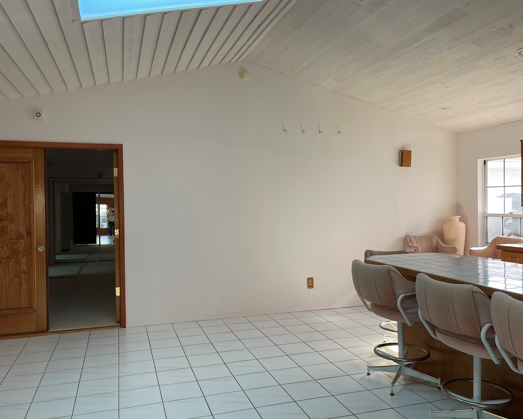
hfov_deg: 64.1
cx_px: 257
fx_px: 418
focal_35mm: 27
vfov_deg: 53.2
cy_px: 204
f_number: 1.6
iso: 125
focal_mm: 5.1
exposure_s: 1/107
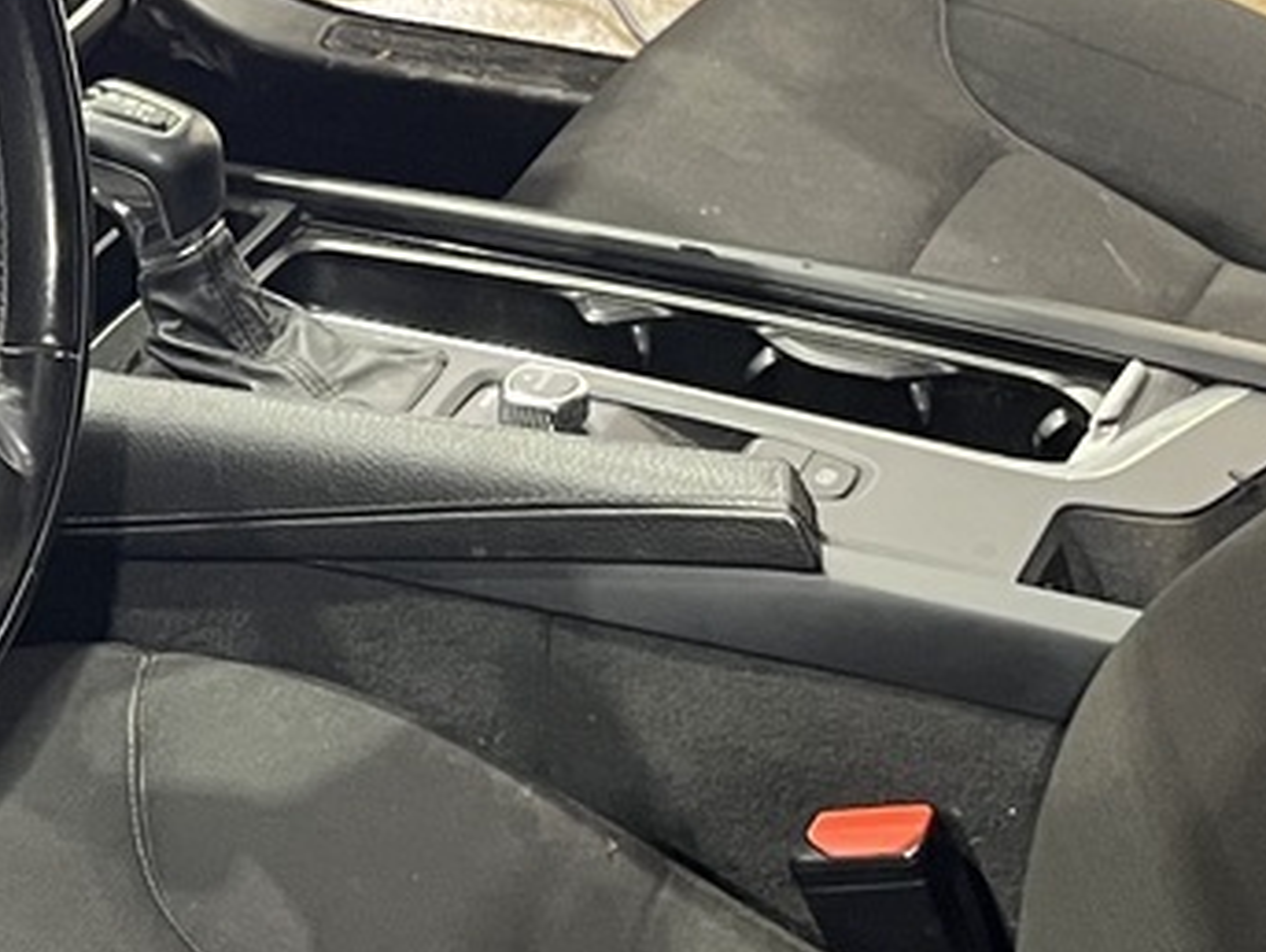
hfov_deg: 17.4
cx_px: -125
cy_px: 561
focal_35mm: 109
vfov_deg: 13.6
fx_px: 3991
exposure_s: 1/50
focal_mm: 5.1
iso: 320
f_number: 1.6
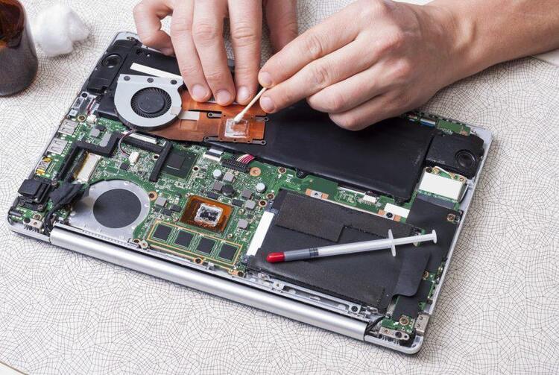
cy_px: 188
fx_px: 1167
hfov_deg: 26.9
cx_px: 280
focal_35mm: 75
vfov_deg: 18.3
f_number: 10
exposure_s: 1/160
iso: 100
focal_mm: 50
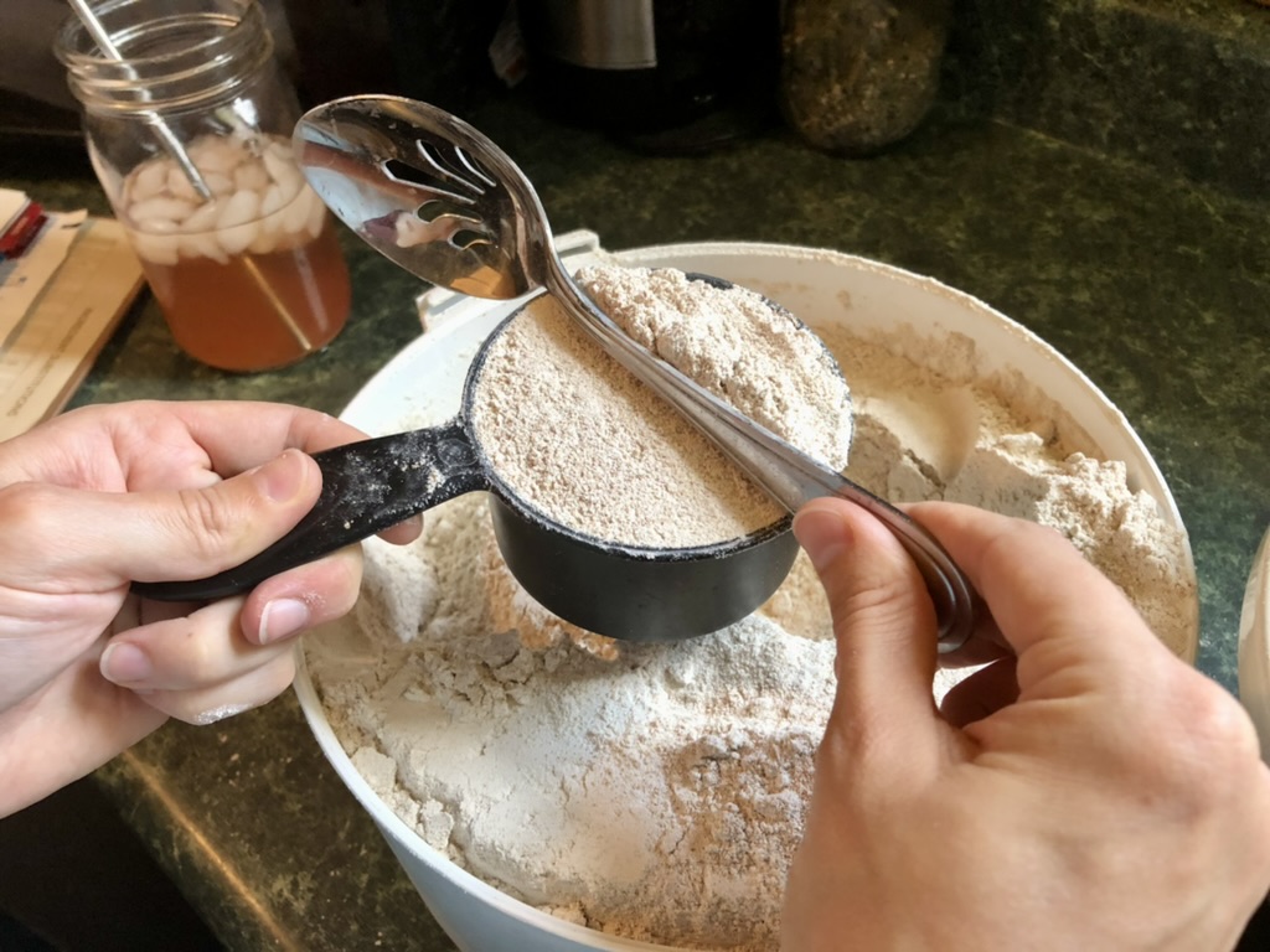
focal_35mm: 28
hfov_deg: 63.4
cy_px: 476
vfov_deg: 49.7
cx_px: 635
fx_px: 1027
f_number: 1.8
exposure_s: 1/30
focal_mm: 3.99
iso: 40
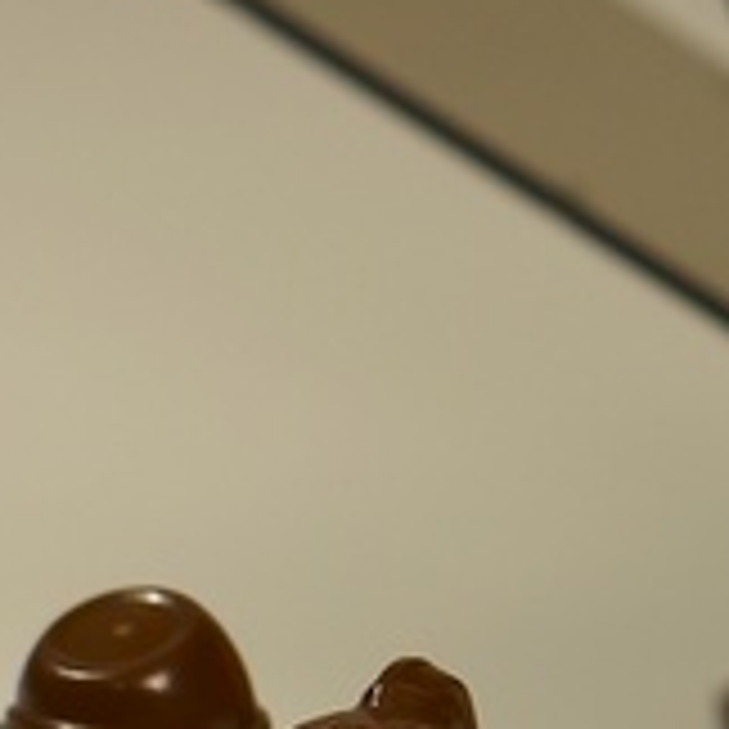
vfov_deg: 4.3
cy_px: 184
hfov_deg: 4.3
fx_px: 9626
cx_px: 1336
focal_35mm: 404
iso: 200
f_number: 4.5
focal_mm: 50
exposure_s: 1/30
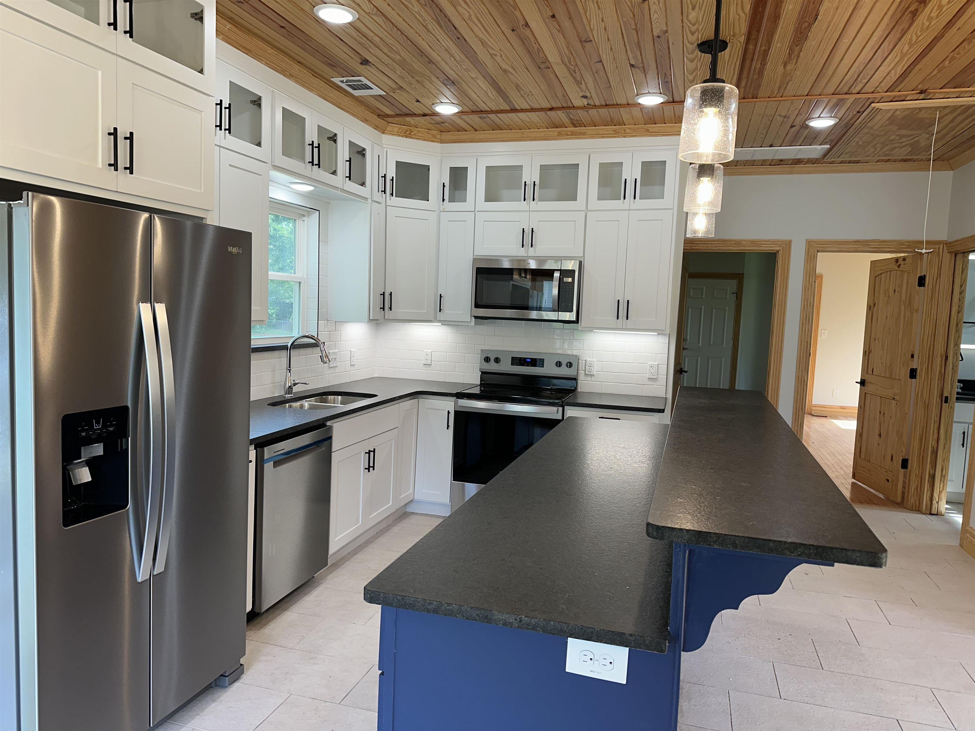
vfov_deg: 56.8
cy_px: 366
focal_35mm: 24
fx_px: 676
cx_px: 488
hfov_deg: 71.6
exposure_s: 1/120
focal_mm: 6.86
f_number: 1.78
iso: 64
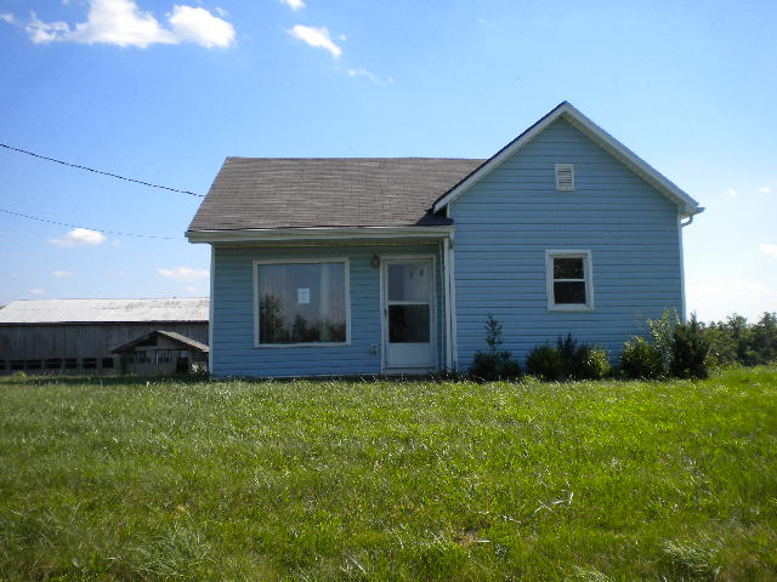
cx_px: 388
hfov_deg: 52.6
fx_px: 786
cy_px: 291
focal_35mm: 35
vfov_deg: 40.7
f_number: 4.6
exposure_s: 1/522
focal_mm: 6.3
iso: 80
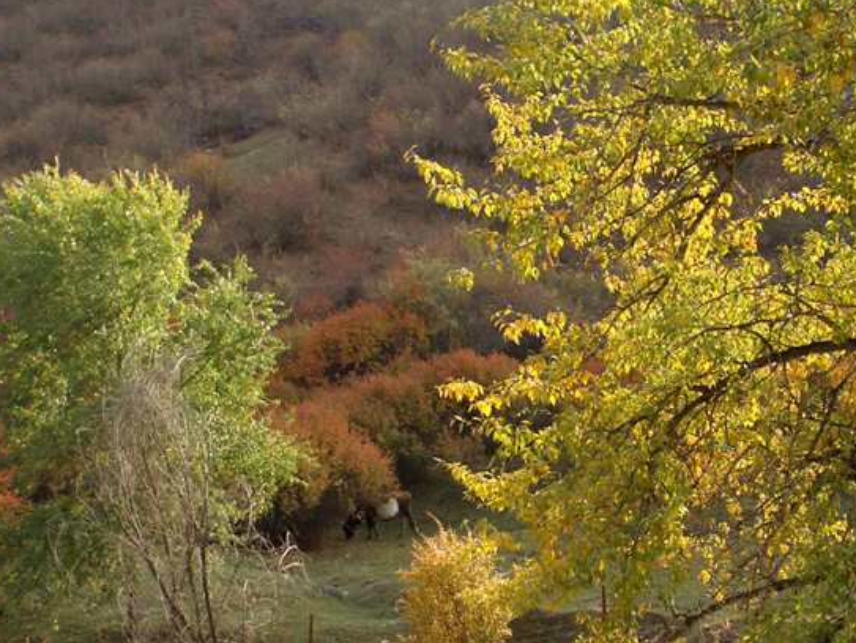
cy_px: 252
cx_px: 296
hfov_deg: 30.5
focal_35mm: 63
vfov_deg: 23.3
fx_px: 1559
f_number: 4
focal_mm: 7.1
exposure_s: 1/250
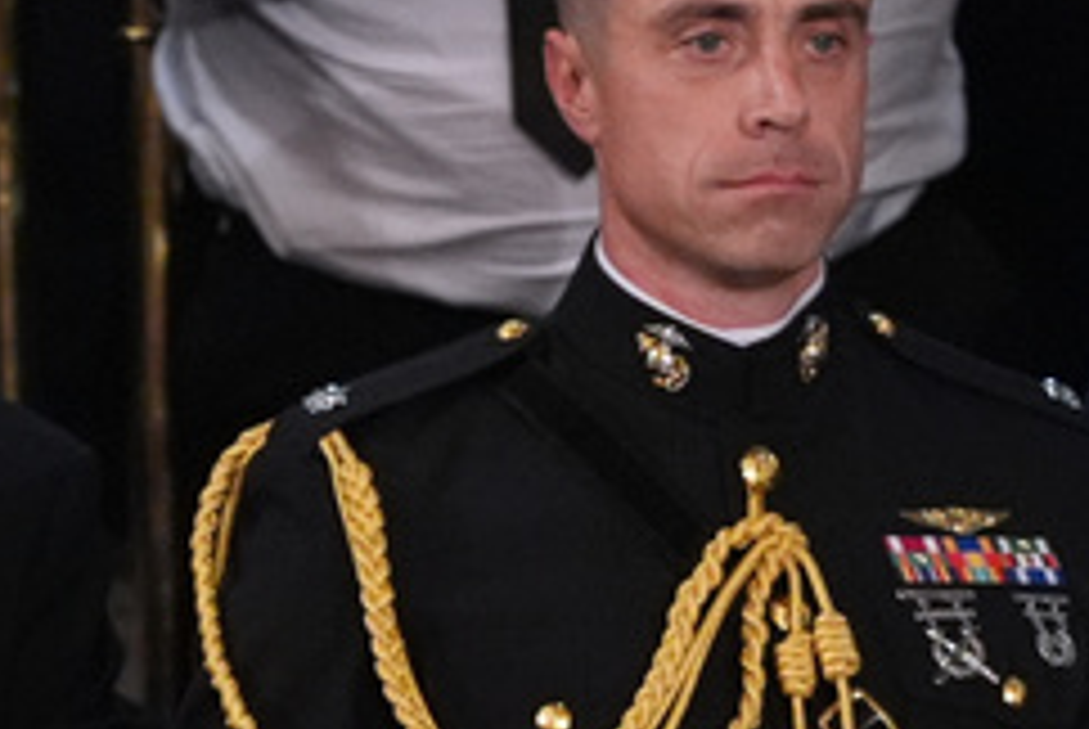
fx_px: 57695
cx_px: 18
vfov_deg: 0.7
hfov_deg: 1.1
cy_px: 1442
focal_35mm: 1905
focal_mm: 300
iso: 3200
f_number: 2.8
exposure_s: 1/400
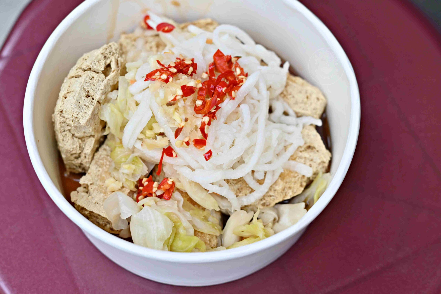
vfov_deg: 18.2
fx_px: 919
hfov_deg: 27.0
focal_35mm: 75
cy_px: 147
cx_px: 220
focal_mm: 50
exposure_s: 1/200
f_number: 3.2
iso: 100
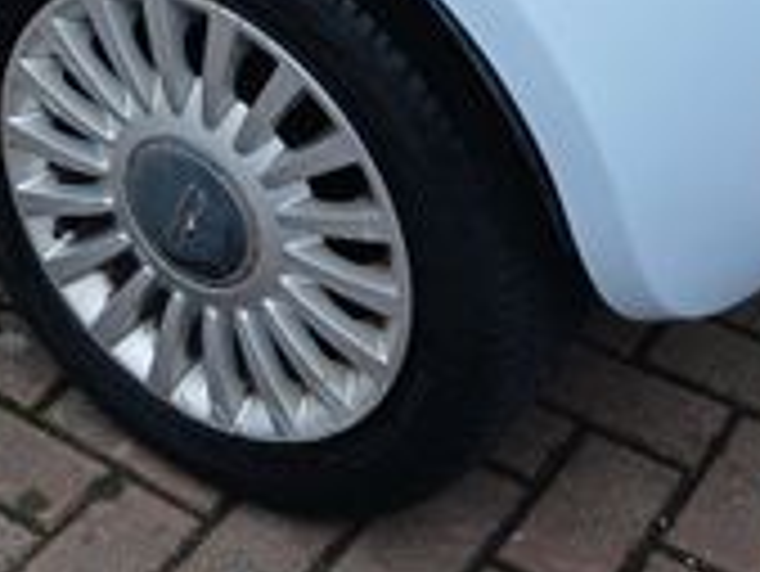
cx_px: -58
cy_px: -315
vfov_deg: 14.3
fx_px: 2109
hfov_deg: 19.6
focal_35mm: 96
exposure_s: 1/100
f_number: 1.8
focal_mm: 3.98
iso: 25
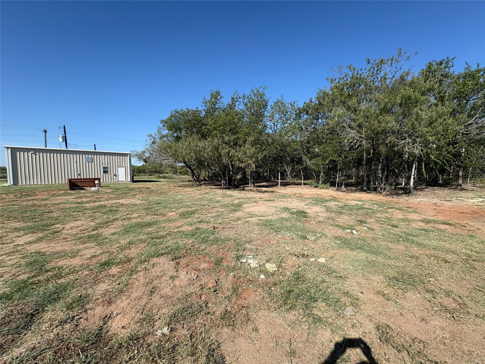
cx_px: 242
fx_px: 196
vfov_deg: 85.7
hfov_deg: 102.1
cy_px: 182
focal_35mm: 14
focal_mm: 2.22
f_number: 2.2
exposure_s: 1/1477
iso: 40
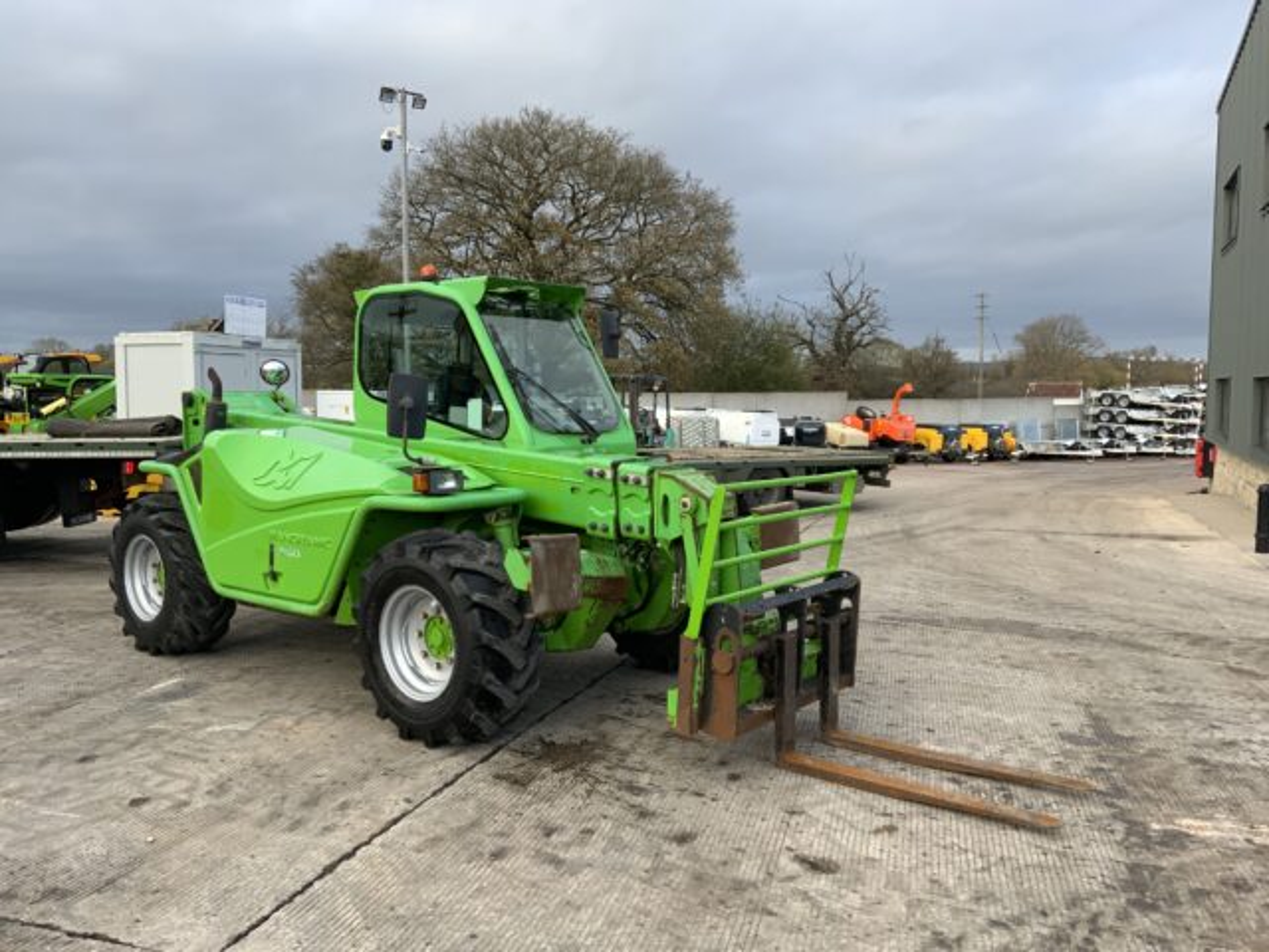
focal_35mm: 29
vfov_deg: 48.2
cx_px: 634
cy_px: 476
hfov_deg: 61.7
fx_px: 1063
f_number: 1.8
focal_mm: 3
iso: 16
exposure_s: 1/329
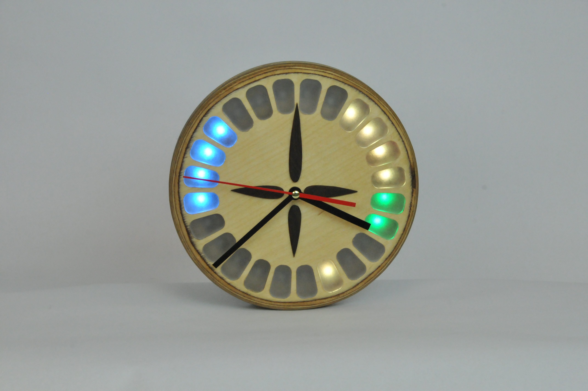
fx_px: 1517
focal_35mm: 93
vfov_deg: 14.7
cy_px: 196
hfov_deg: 21.9
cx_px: 294
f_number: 13
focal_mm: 62
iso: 2000
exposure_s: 1/125
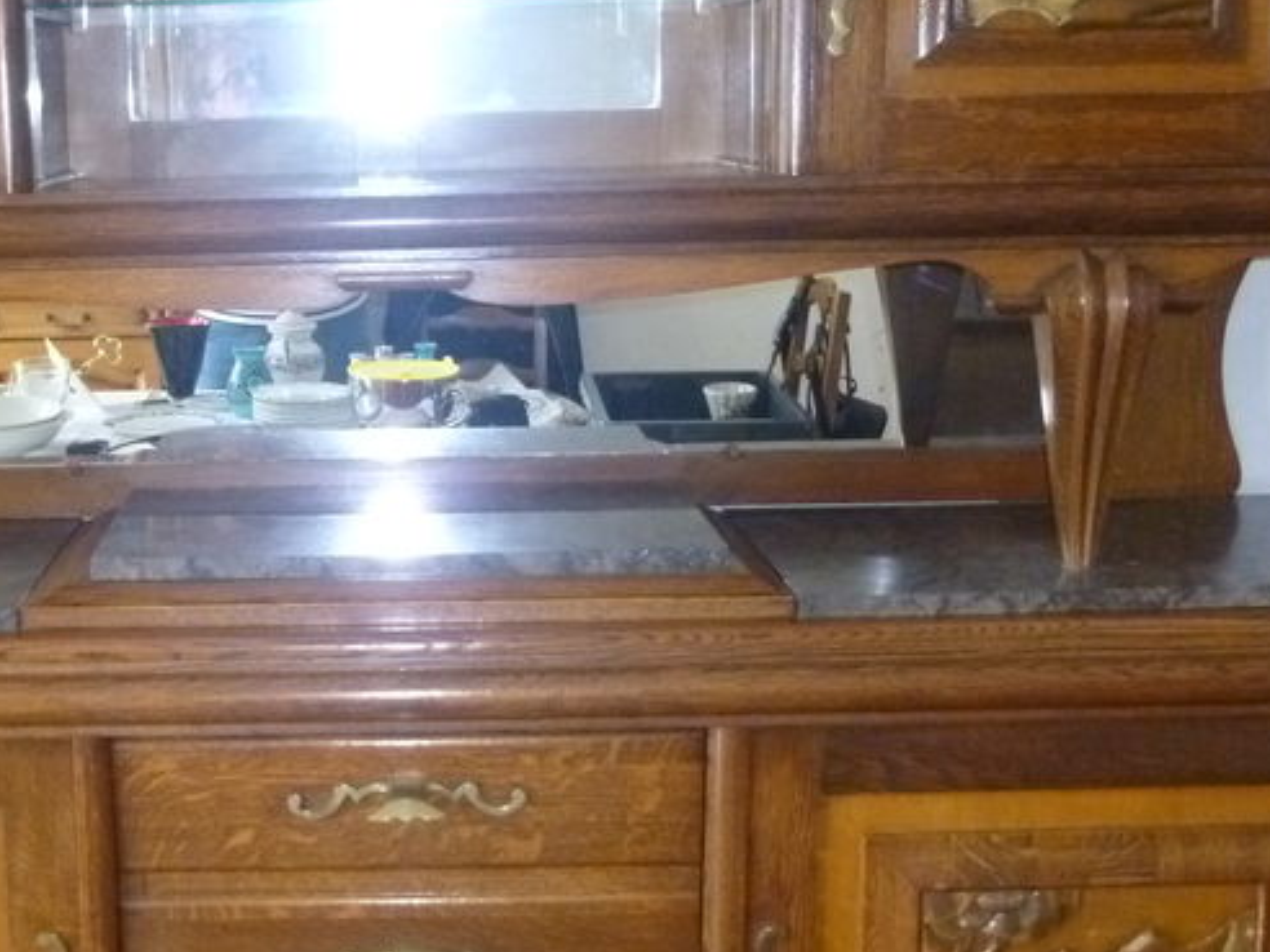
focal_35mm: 59
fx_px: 2165
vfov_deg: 24.8
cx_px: 287
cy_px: 542
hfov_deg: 32.0
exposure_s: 1/60
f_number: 3.3
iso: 400
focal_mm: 5.2
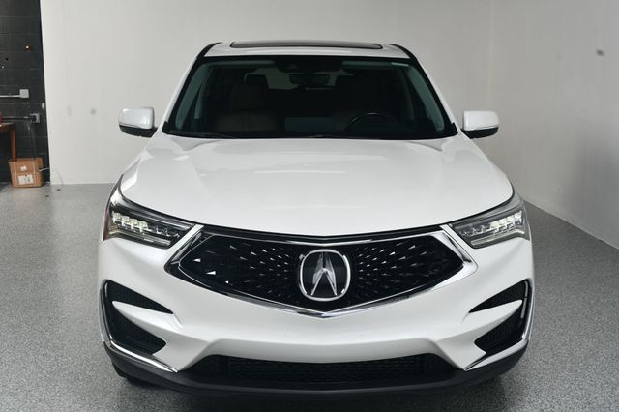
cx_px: 310
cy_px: 206
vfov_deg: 29.8
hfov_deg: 43.6
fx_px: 773
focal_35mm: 45
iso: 100
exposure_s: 1/160
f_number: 13
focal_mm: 30
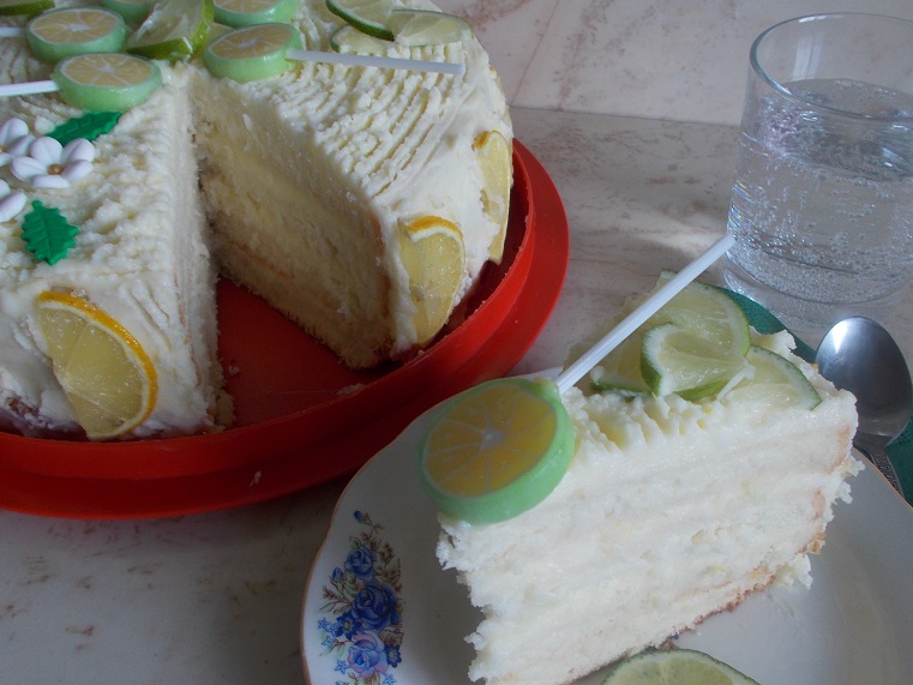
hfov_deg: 52.6
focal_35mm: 35
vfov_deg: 40.7
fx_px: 923
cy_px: 367
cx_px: 481
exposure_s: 1/30
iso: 80
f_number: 3.2
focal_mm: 4.6
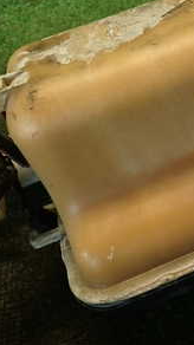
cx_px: 254
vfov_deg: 36.8
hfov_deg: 19.7
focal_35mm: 56
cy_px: 112
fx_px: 513
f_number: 2
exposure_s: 1/60
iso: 200
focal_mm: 4.5
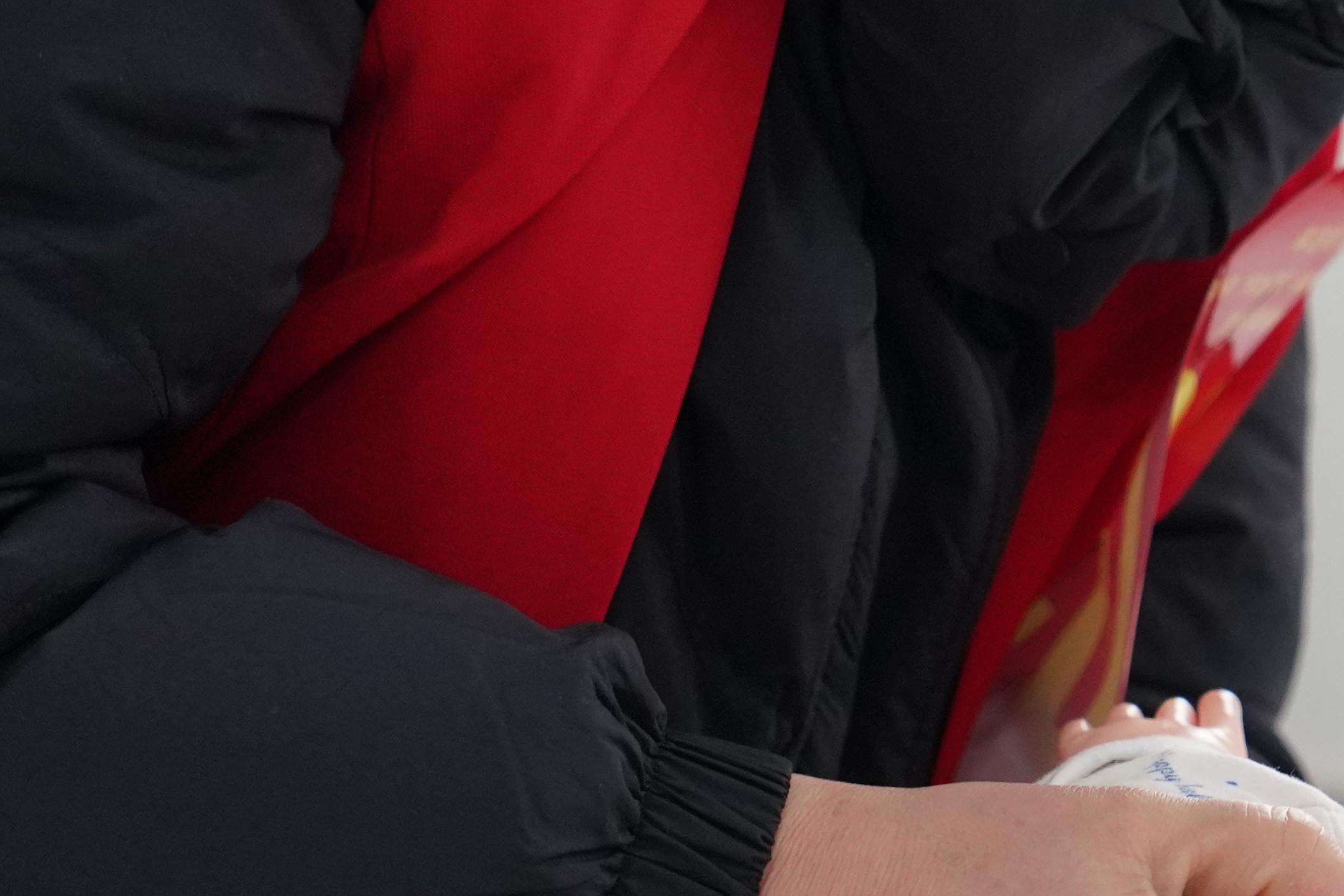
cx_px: 999
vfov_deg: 6.3
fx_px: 8177
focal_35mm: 219
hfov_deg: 9.4
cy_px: 104
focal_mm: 58
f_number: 2.8
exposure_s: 1/160
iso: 1600
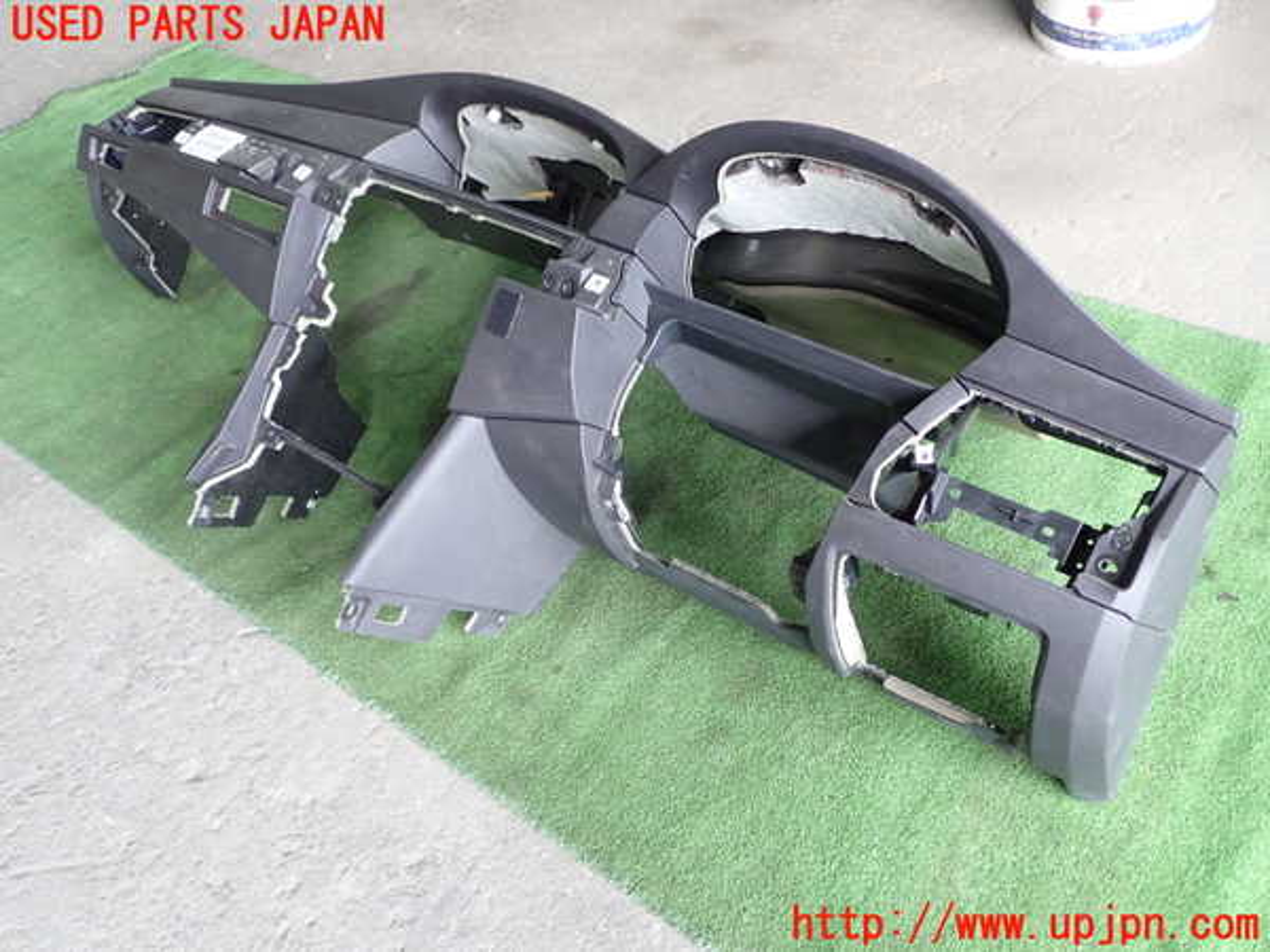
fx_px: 1101
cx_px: 635
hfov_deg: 60.0
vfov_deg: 46.8
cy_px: 476
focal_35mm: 30
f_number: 2.3
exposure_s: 1/50
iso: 200
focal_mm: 5.4
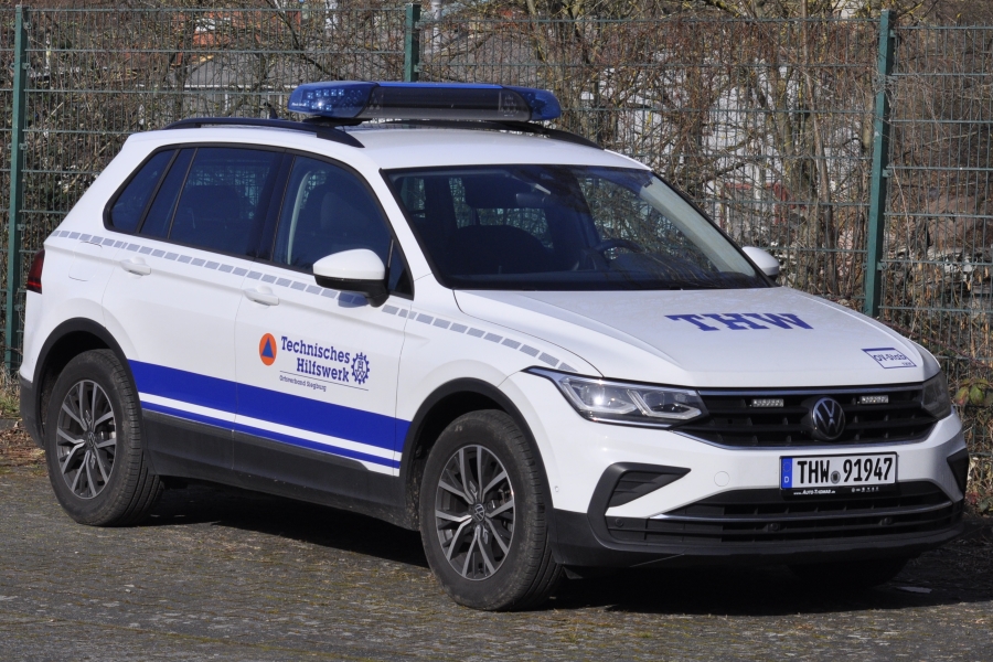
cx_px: 496
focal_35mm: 105
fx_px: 2896
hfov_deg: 19.5
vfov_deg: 13.0
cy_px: 331
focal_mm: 70
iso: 500
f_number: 9
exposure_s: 1/1250
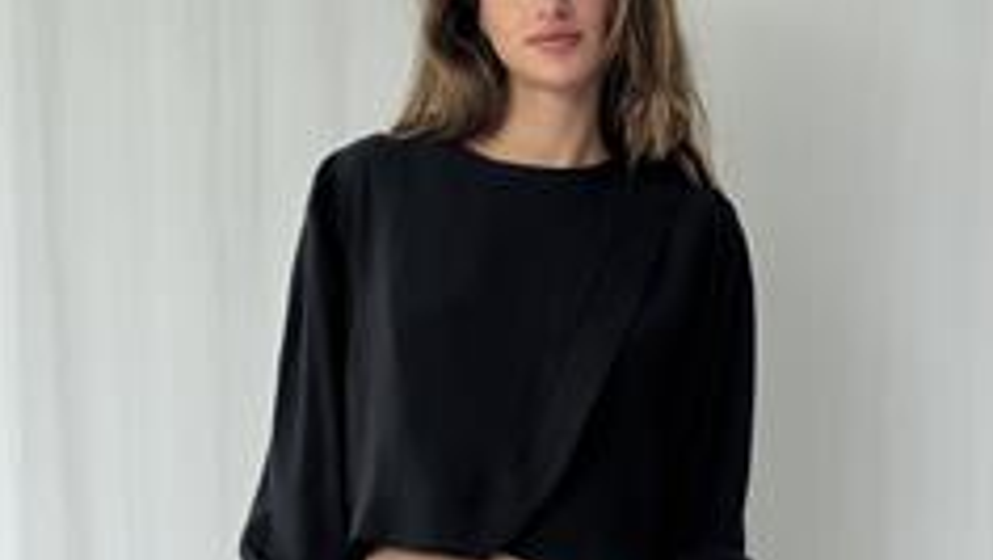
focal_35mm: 118
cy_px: 777
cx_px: 475
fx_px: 3108
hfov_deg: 18.1
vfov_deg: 10.0
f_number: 1.78
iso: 64
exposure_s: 1/244
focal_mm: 6.76
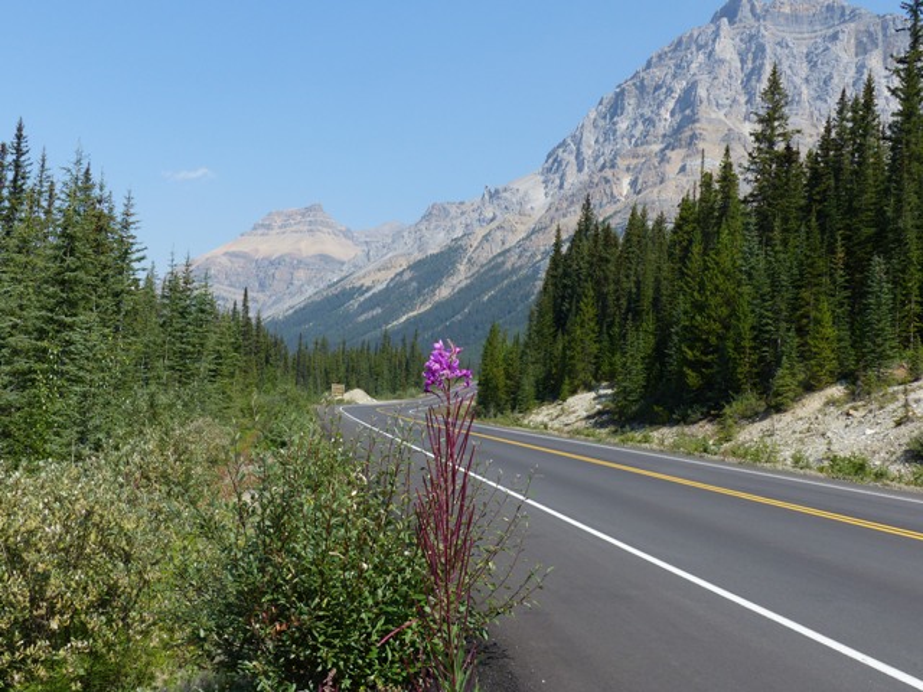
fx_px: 1173
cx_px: 462
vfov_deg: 32.9
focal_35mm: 44
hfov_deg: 42.9
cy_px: 346
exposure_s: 1/640
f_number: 4
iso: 100
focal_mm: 7.8
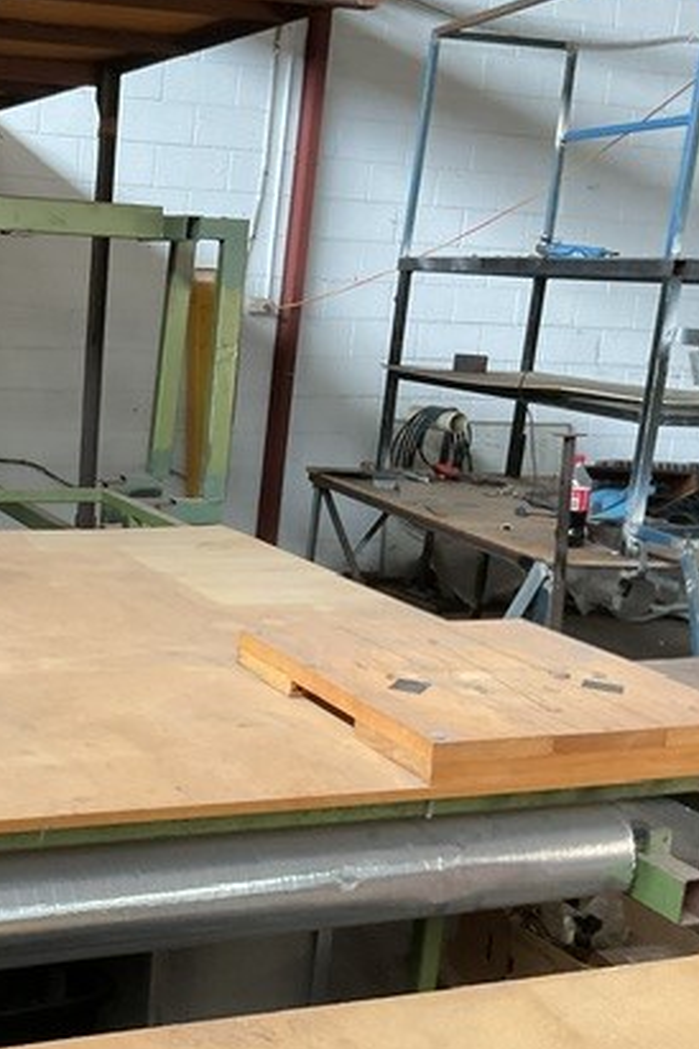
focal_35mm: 47
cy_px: 574
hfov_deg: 27.3
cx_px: 28
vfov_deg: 41.9
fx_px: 1369
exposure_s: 1/50
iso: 160
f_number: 1.8
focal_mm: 3
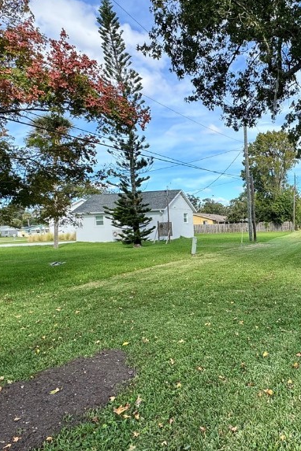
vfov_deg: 69.4
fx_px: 326
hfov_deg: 45.1
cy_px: 232
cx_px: 269
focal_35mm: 26
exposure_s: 1/812
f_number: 2.2
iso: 50
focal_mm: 2.22
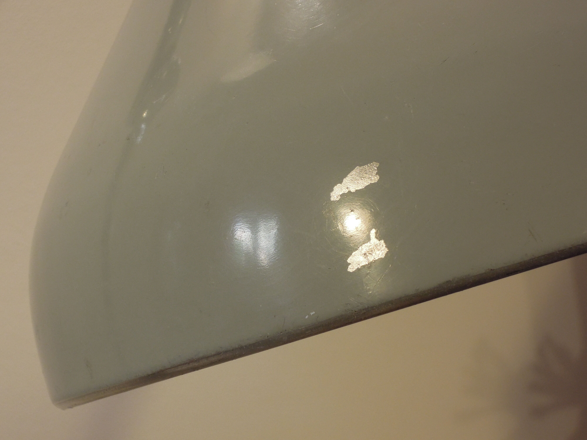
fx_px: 1441
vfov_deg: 17.4
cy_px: 220
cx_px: 294
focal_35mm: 85
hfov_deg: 23.0
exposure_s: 1/25
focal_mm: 15.2
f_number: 5
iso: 400
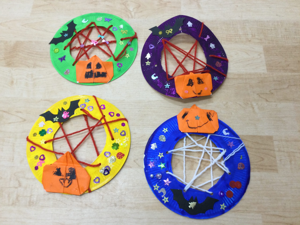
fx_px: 269
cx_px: 150
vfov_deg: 45.4
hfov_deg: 58.4
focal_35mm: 31
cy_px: 112
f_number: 2.4
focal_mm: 3.3
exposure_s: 1/30
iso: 64
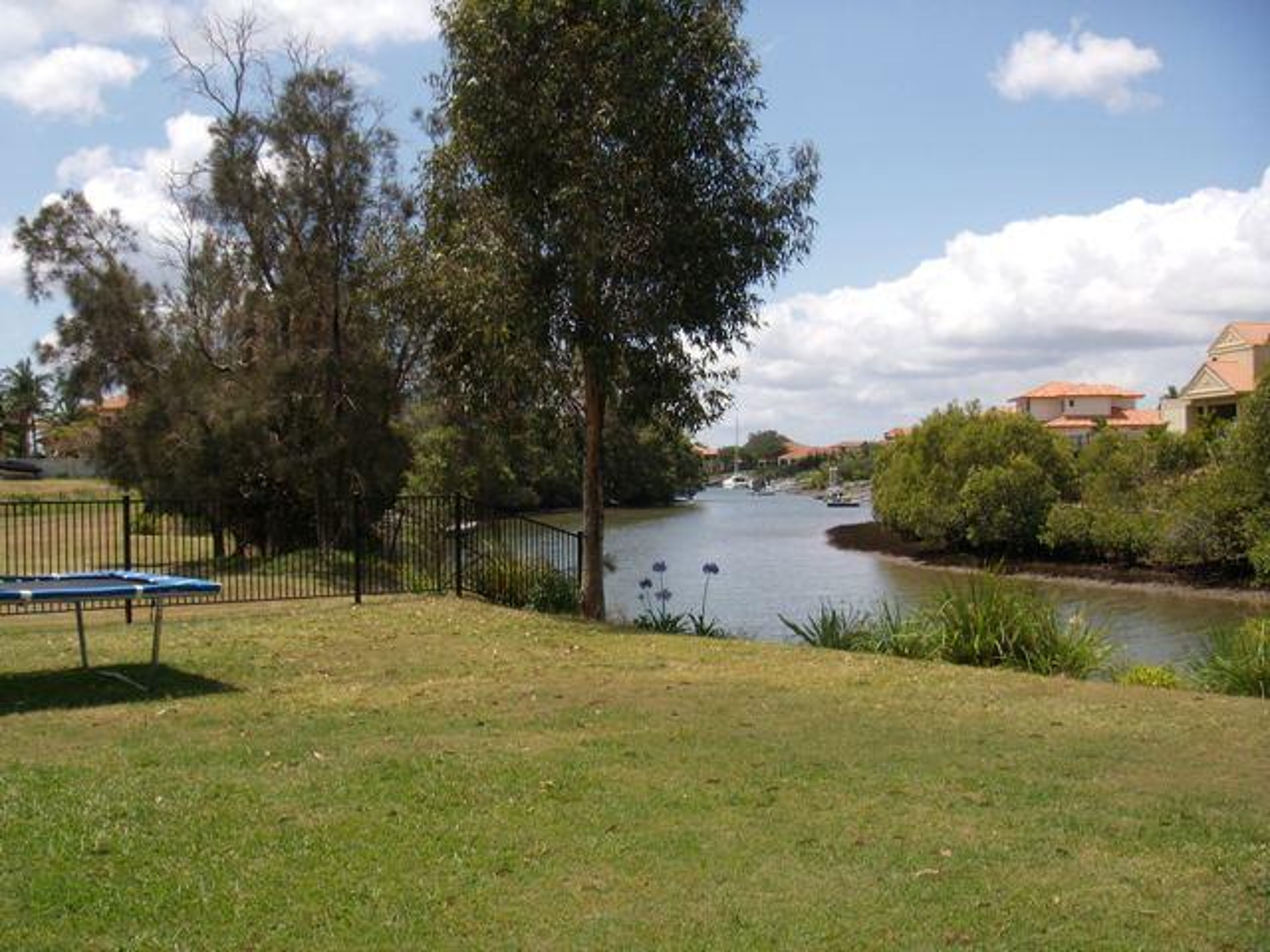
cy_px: 476
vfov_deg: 37.7
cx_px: 635
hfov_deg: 49.0
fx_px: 1394
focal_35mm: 38
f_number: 5.7
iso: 64
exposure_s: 1/476
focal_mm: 6.4
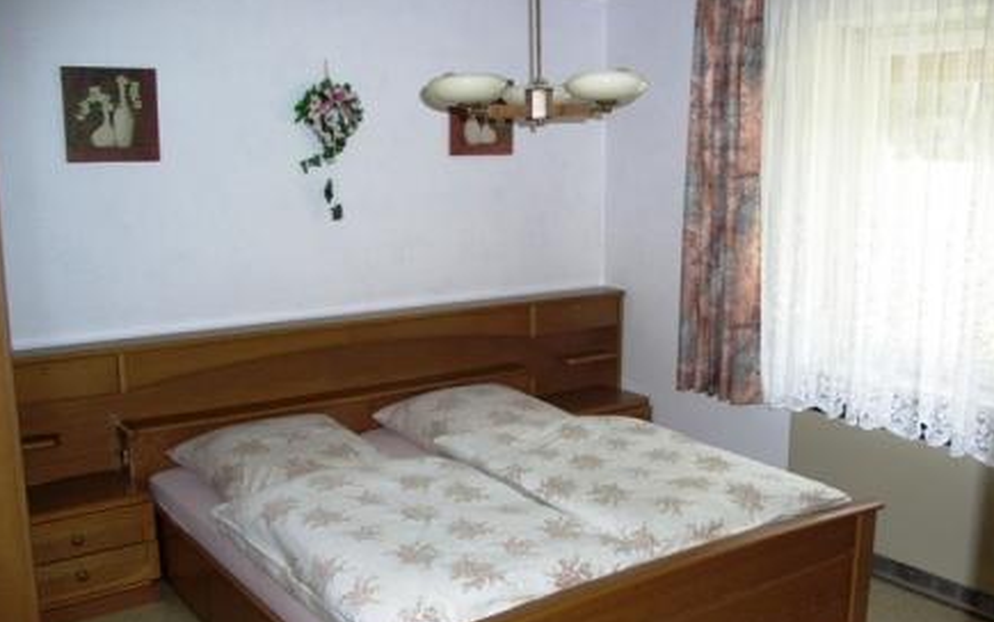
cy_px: 338
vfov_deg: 35.3
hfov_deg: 54.0
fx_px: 975
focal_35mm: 36
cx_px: 489
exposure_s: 1/60
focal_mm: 7.1
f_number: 2.8
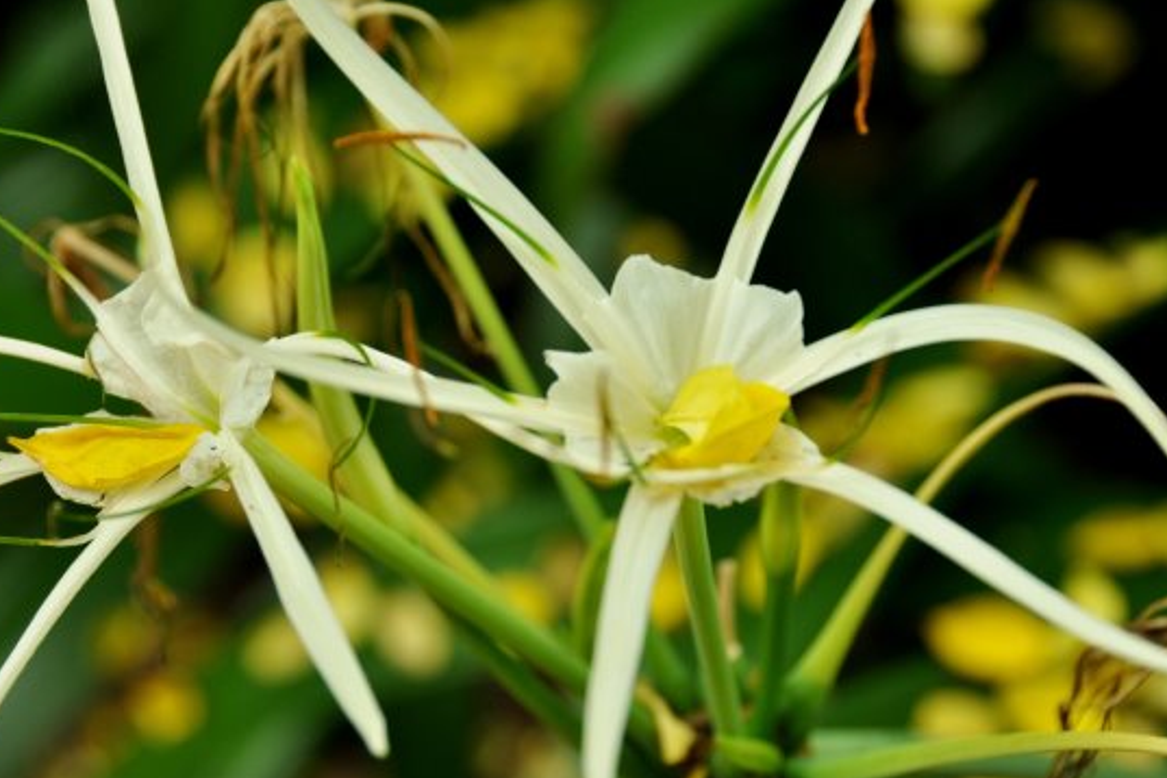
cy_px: 427
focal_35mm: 134
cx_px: 585
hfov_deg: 15.3
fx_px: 4343
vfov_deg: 10.2
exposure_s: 1/160
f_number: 7.1
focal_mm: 80
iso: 400
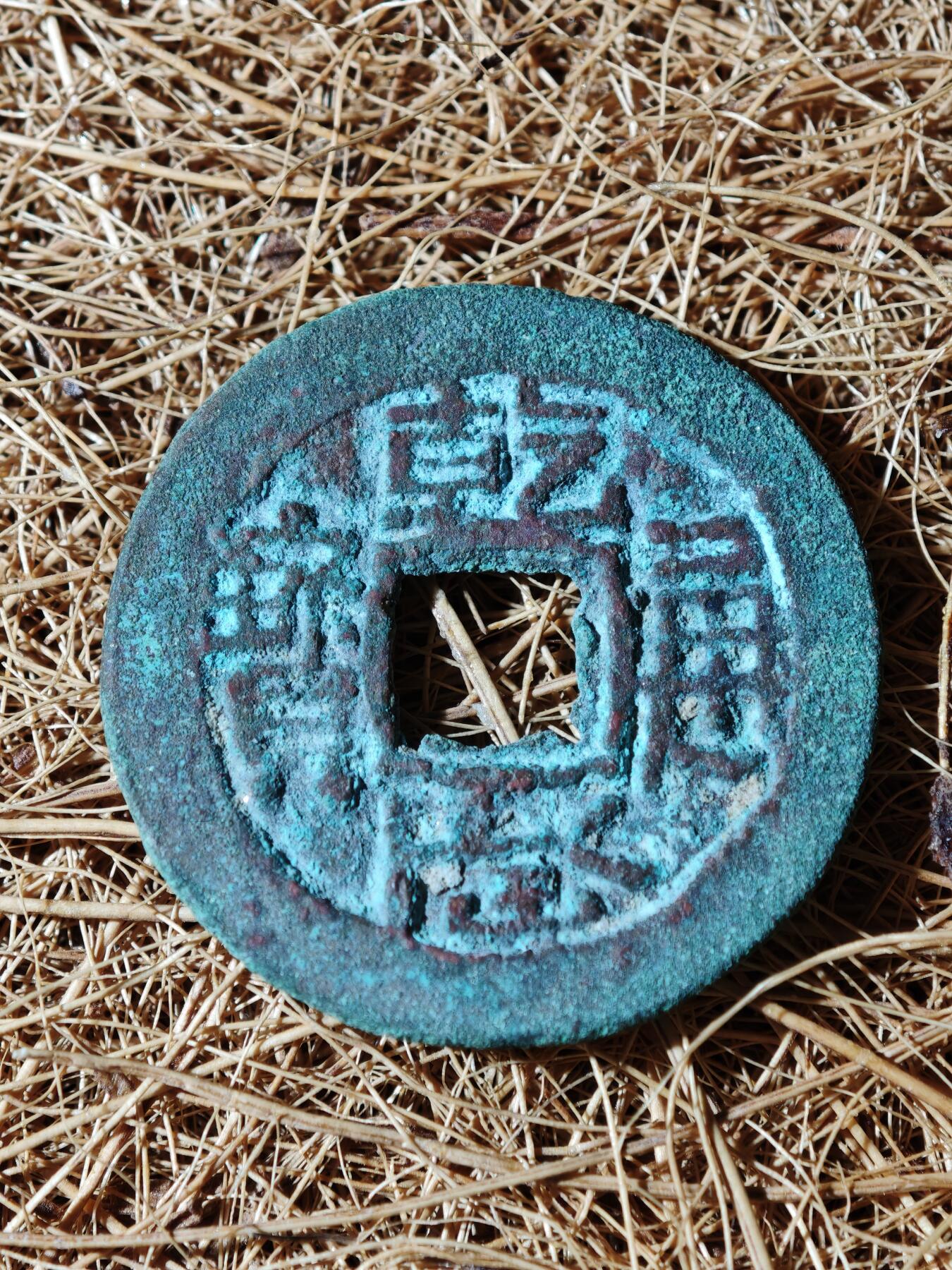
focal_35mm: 92
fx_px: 3374
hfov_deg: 16.1
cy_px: 635
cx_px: 476
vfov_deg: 21.3
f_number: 2
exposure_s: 1/100
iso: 250
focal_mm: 9
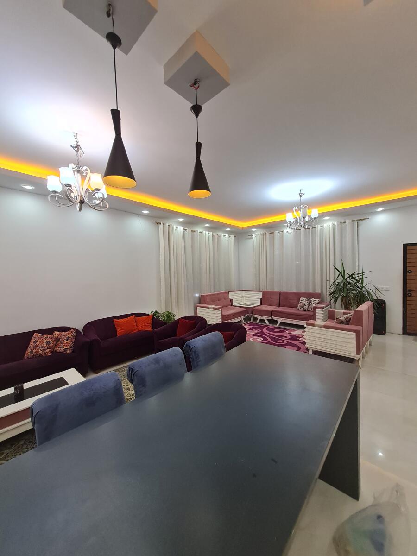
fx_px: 209
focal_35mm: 13
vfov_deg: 106.2
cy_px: 278
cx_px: 208
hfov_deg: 89.9
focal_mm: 1.74
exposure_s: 1/50
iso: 160
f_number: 2.2
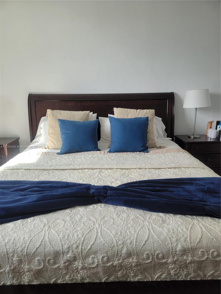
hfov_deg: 56.8
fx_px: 204
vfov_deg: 71.6
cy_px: 147
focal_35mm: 24
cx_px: 110
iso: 80
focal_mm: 6.7
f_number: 1.8
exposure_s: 1/120
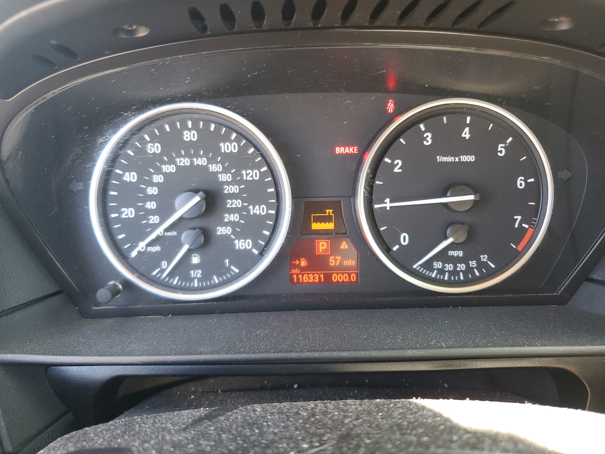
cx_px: 302
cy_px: 227
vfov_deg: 53.1
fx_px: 454
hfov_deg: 67.3
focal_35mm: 26
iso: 103
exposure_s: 1/60.2
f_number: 1.5
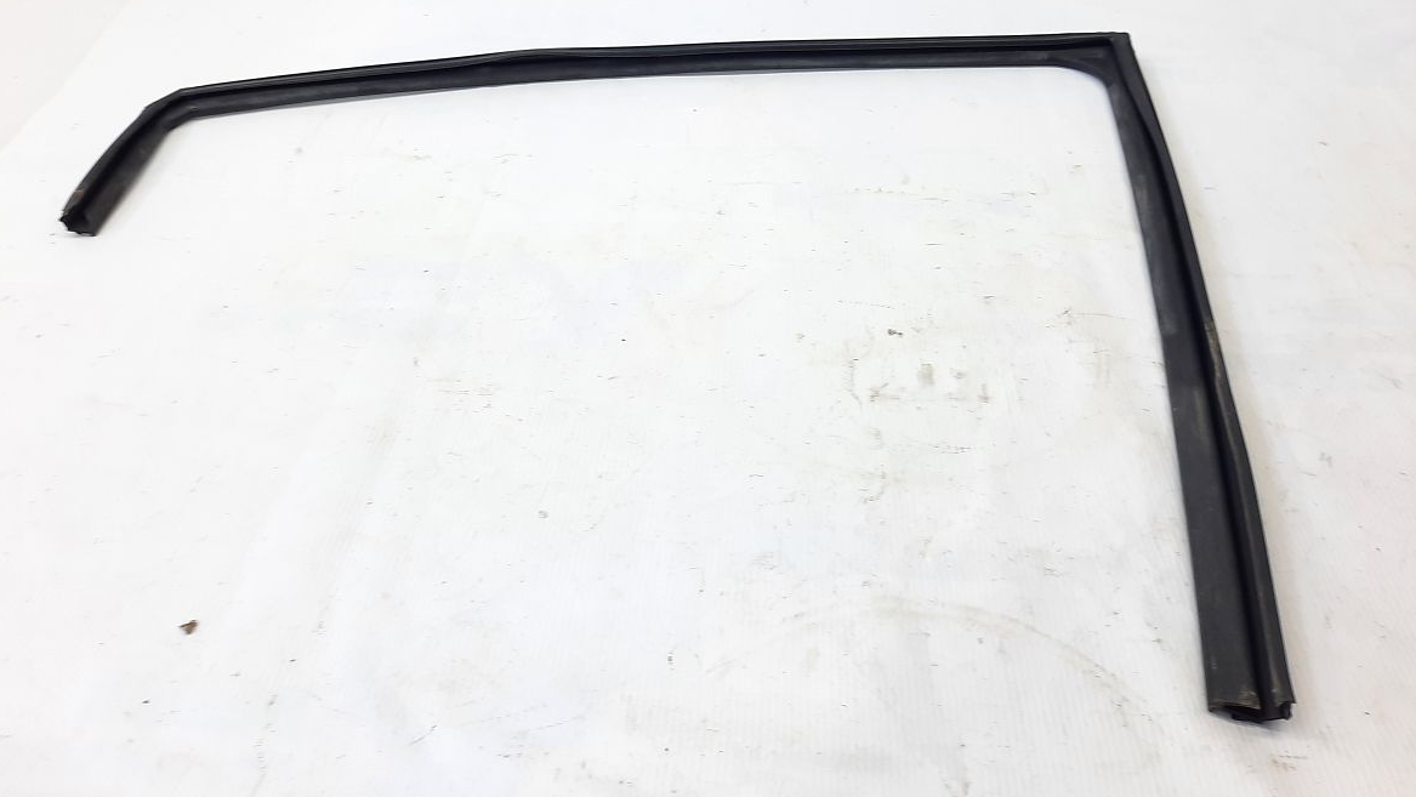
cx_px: 695
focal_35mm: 28
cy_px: 283
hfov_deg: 67.9
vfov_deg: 41.1
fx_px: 1052
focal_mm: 4.6
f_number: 2
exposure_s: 1/50
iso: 64
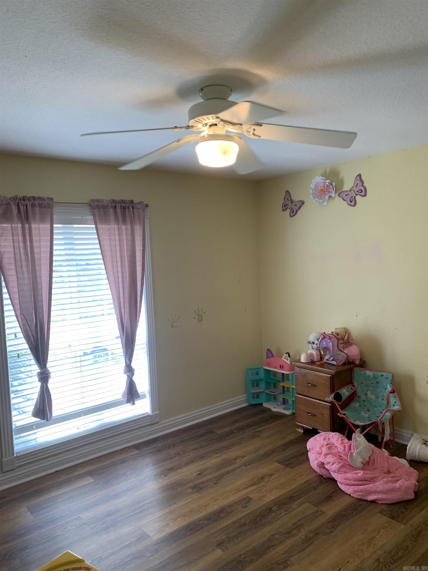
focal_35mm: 26
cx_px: 214
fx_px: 429
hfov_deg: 53.1
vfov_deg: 67.3
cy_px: 286
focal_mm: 4.25
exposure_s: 1/120
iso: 80
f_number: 1.8
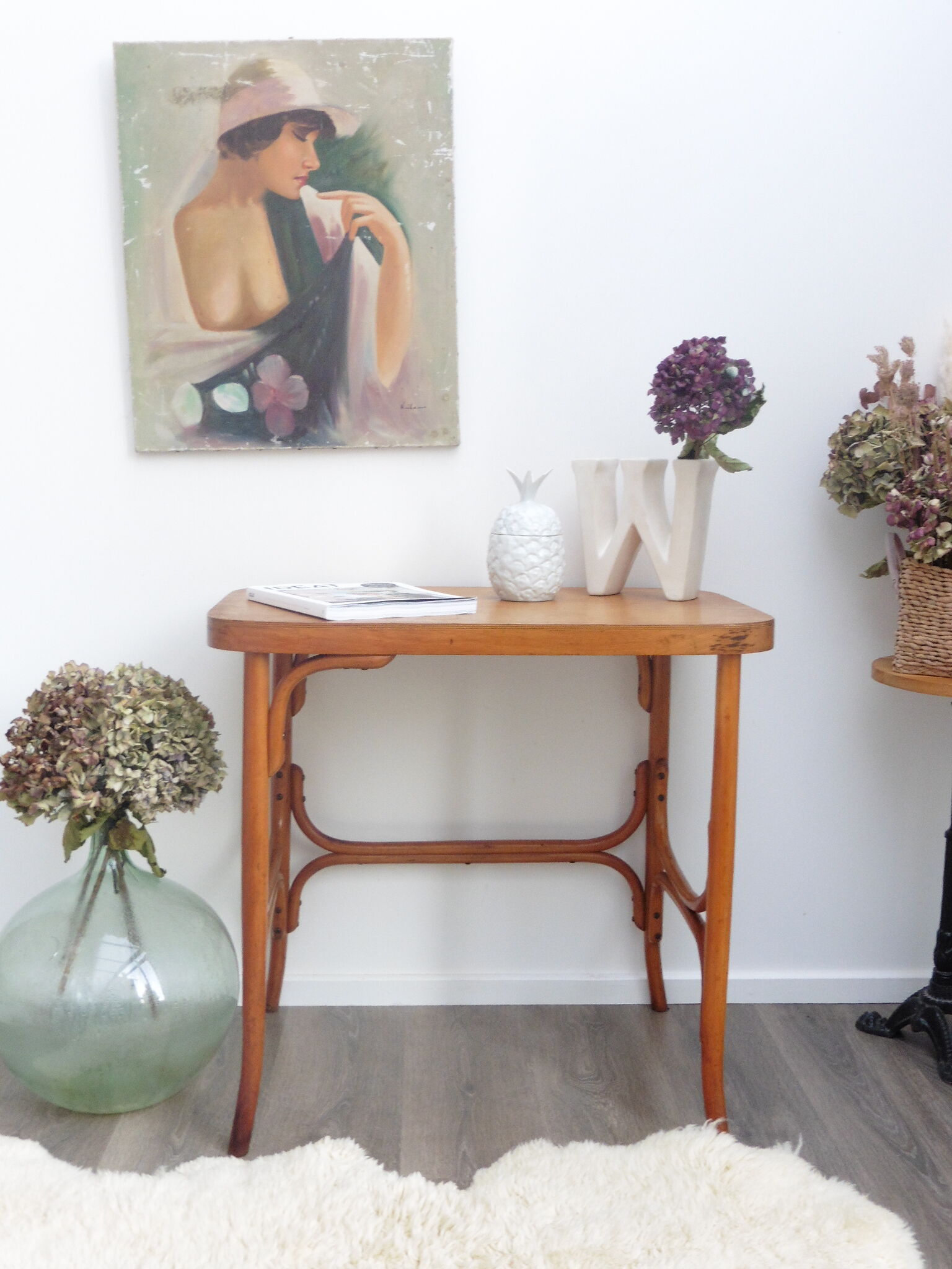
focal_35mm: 34
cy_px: 634
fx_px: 1247
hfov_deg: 41.8
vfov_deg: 54.0
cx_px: 476
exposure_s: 1/60
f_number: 3.7
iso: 250
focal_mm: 6.1
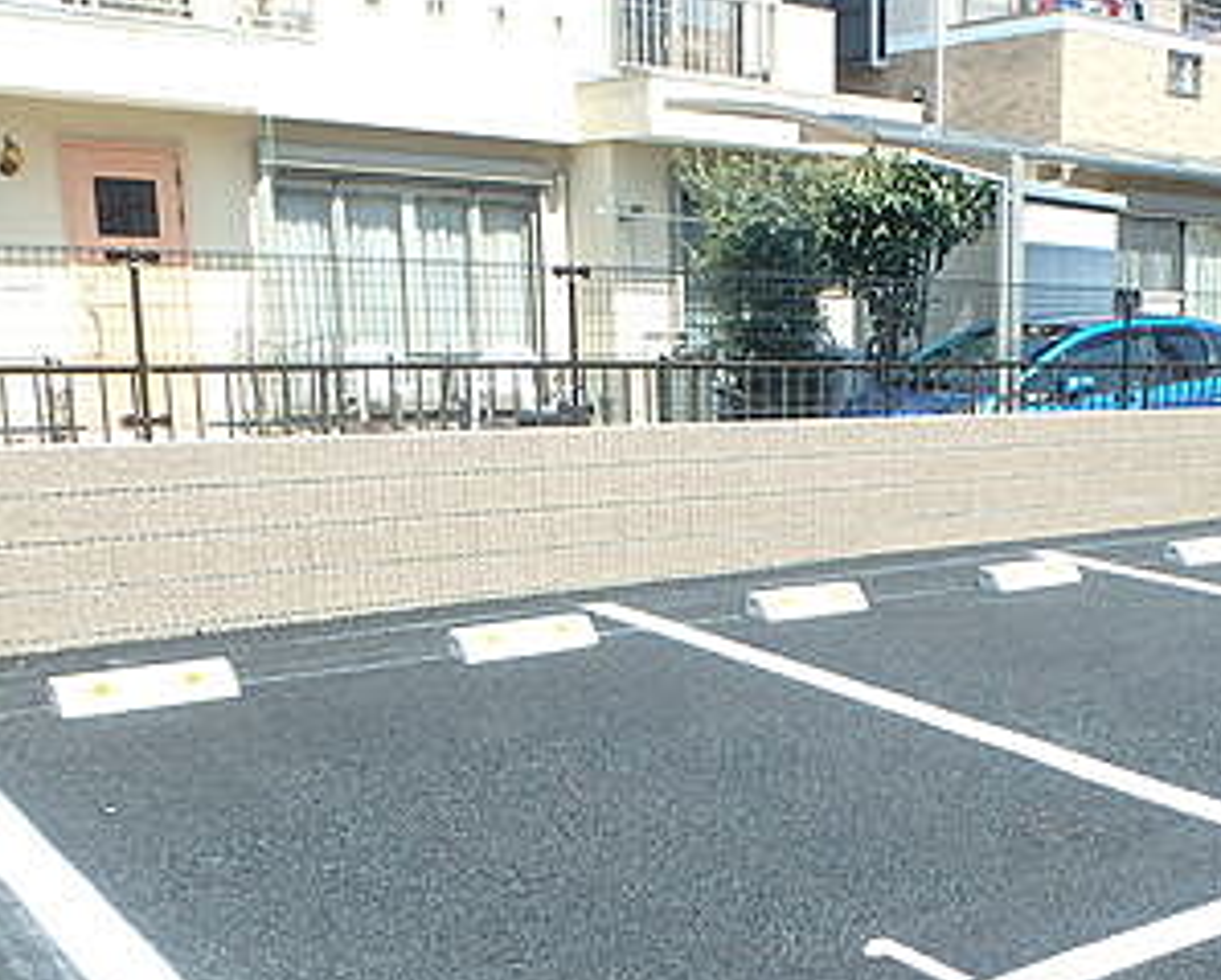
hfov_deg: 39.6
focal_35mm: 44
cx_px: 1045
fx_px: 1592
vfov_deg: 33.7
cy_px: 705
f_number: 3.5
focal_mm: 3.7
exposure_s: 1/500
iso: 125
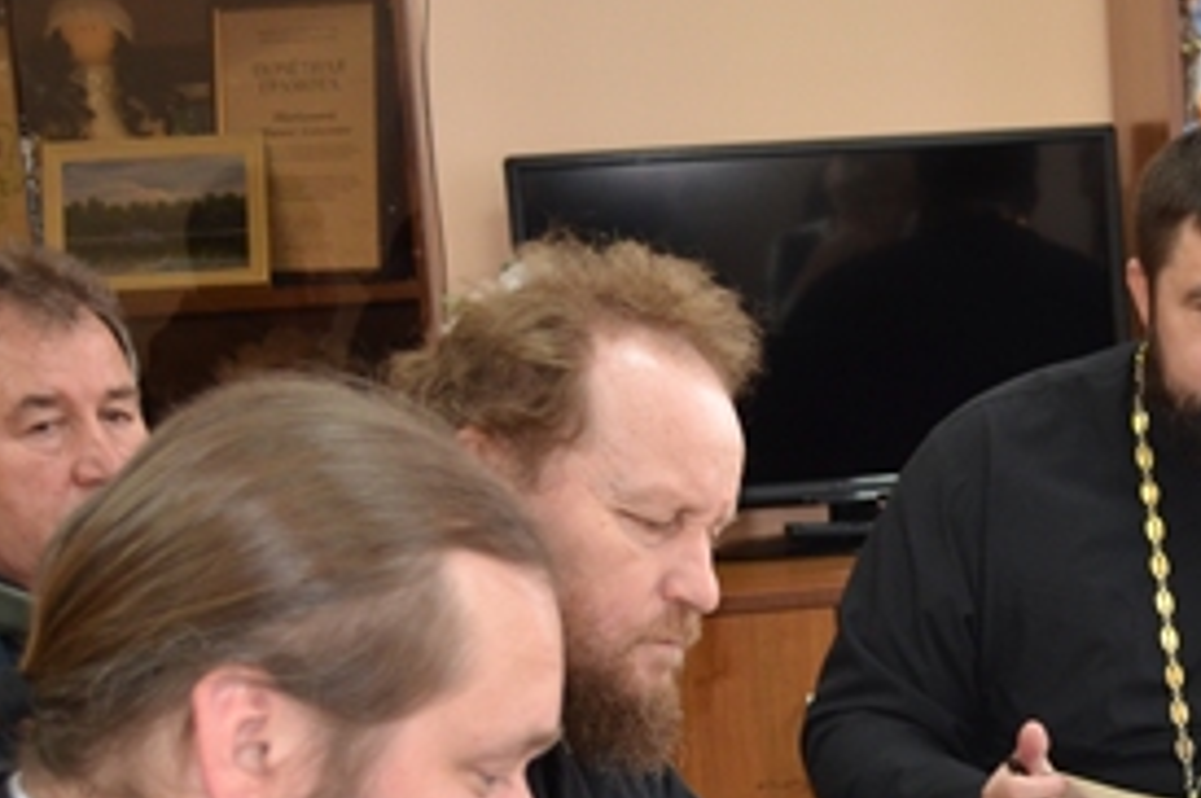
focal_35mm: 105
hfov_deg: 18.5
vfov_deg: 12.8
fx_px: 3499
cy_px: 833
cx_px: 1403
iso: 400
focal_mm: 24
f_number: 4
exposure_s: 1/80
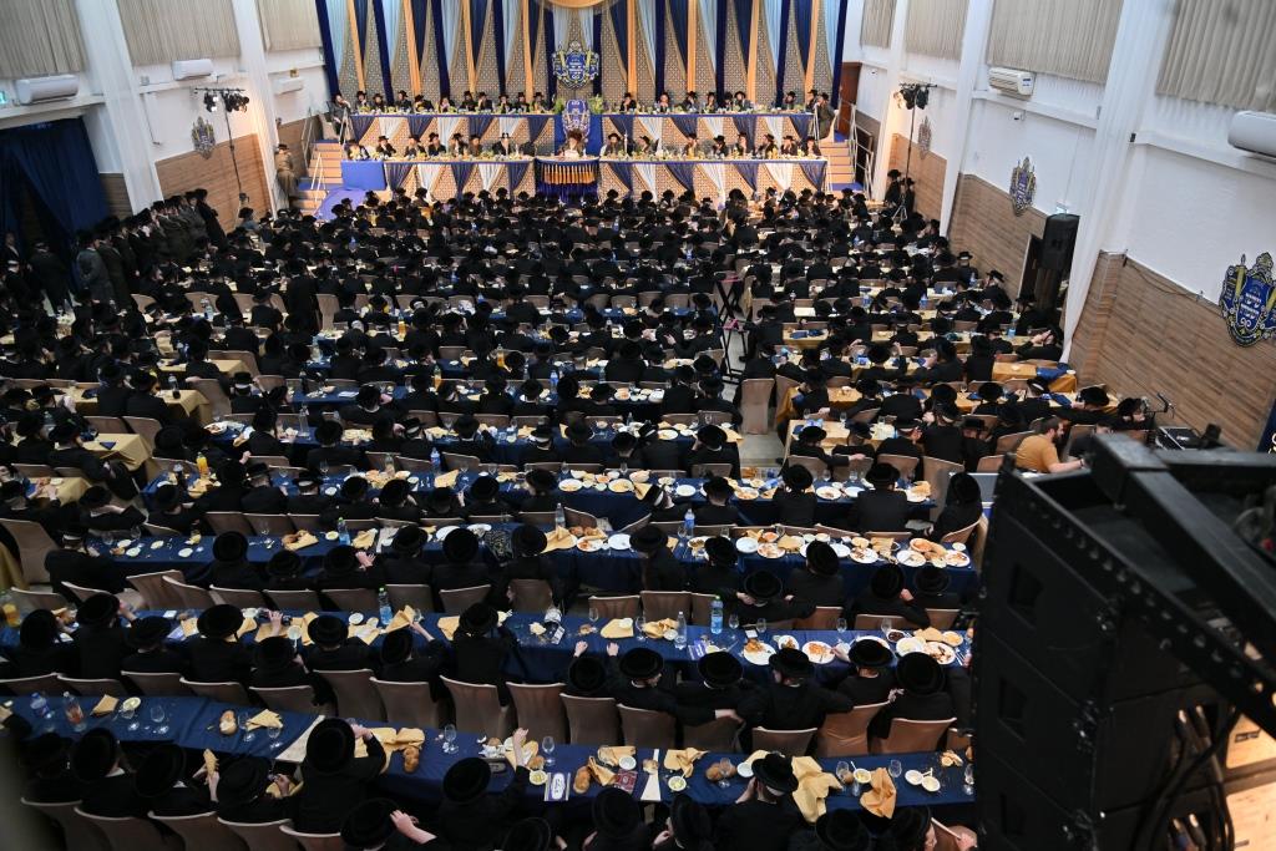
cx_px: 638
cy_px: 426
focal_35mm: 24
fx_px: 851
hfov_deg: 73.7
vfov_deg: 53.1
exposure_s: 1/320
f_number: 4
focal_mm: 24
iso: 640
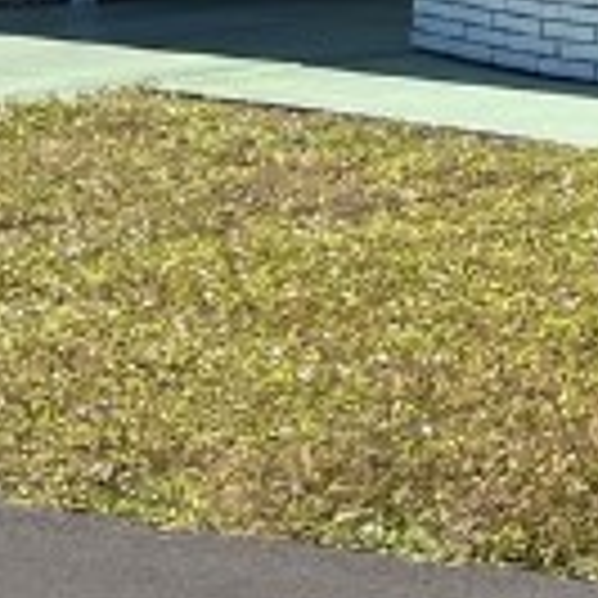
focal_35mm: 177
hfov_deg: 8.3
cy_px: -544
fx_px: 3459
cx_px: 1843
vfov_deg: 9.3
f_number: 1.6
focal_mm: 5.1
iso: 50
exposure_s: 1/3215
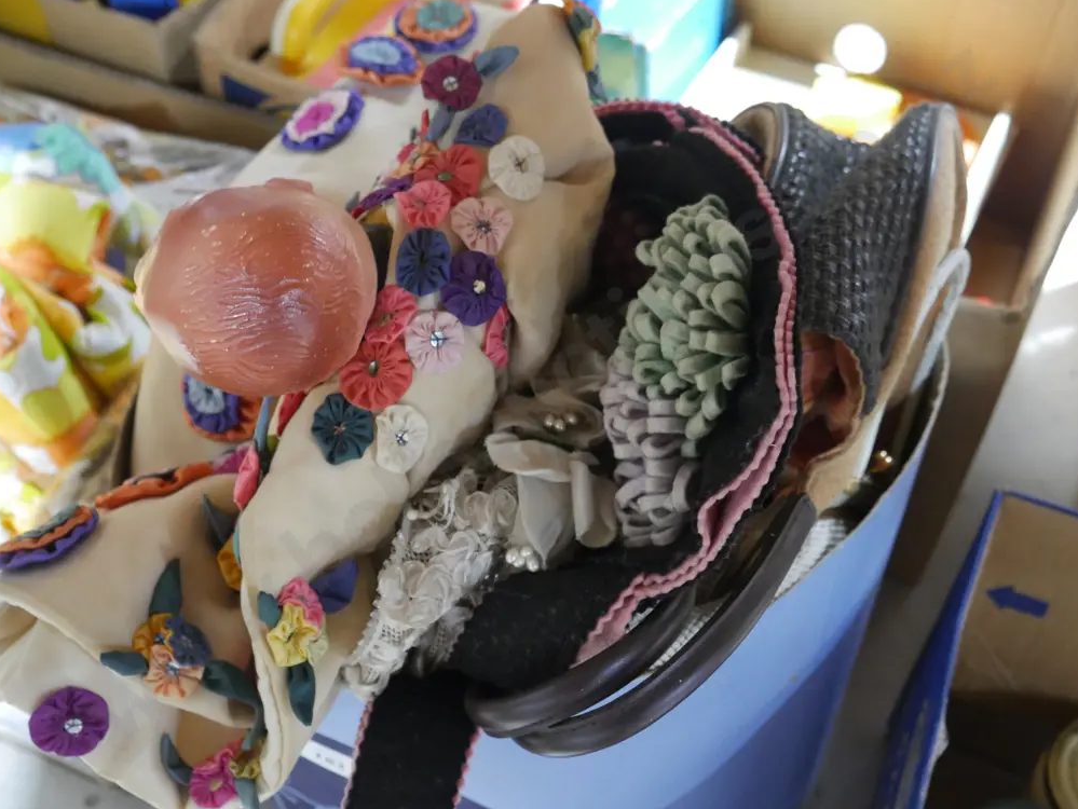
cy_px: 395
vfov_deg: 35.2
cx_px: 542
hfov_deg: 45.8
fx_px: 1277
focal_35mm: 41
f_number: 4.5
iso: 3200
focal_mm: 20
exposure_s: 1/25
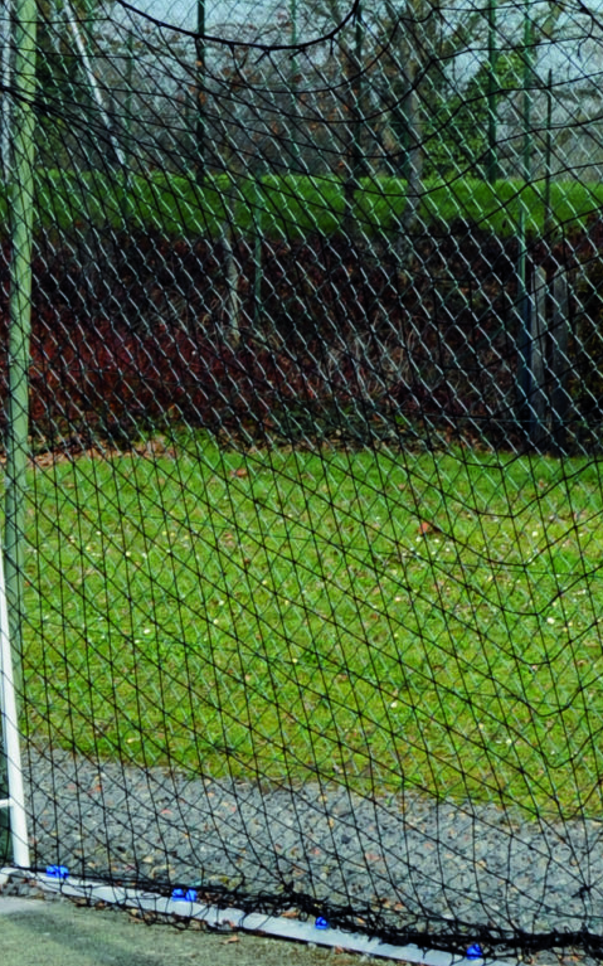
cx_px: 381
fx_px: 4025
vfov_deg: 13.6
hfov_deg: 8.6
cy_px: 88
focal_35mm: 153
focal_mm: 45
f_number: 7.1
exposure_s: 1/400
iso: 200
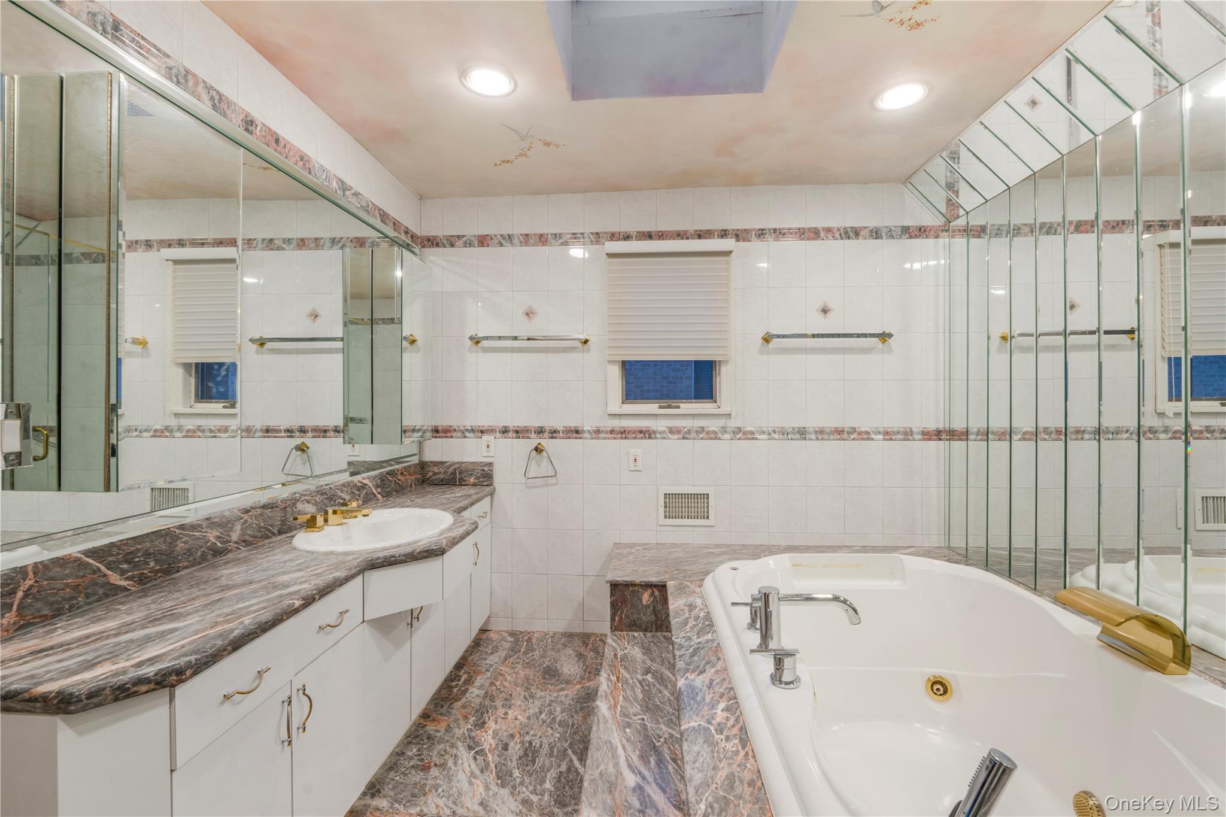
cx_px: 613
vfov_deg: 81.2
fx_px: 477
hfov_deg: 104.3
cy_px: 408
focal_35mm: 14
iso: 1000
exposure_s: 1/25
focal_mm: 14
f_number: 10
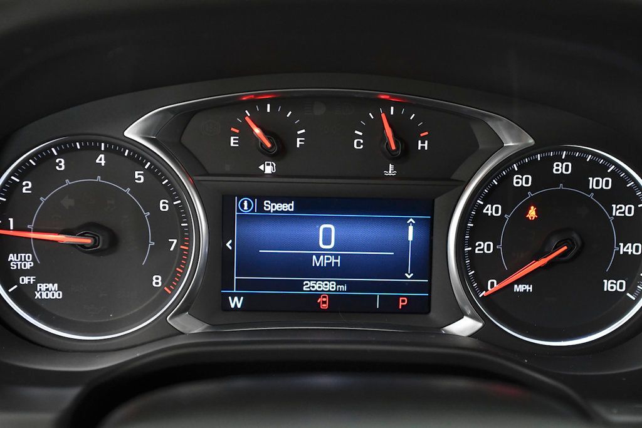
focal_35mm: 69
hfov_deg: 29.2
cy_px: 214
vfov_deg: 19.7
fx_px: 1231
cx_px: 321
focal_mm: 46
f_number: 3.5
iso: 2500
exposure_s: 1/200
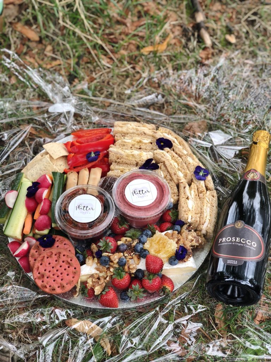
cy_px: 181
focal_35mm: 52
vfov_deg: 36.8
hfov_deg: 28.0
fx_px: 543
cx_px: 136
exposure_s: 1/60
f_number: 2.4
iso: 16
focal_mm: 6
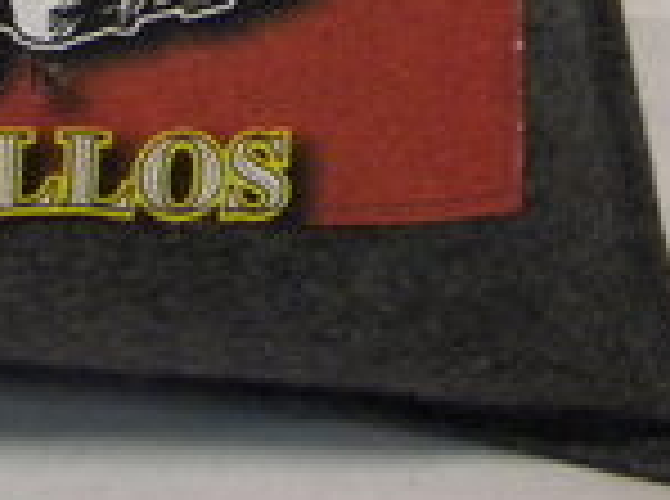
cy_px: -322
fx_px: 2665
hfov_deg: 14.0
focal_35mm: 138
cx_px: -49
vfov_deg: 10.2
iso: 400
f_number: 3.8
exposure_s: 1/56.7
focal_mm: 7.3
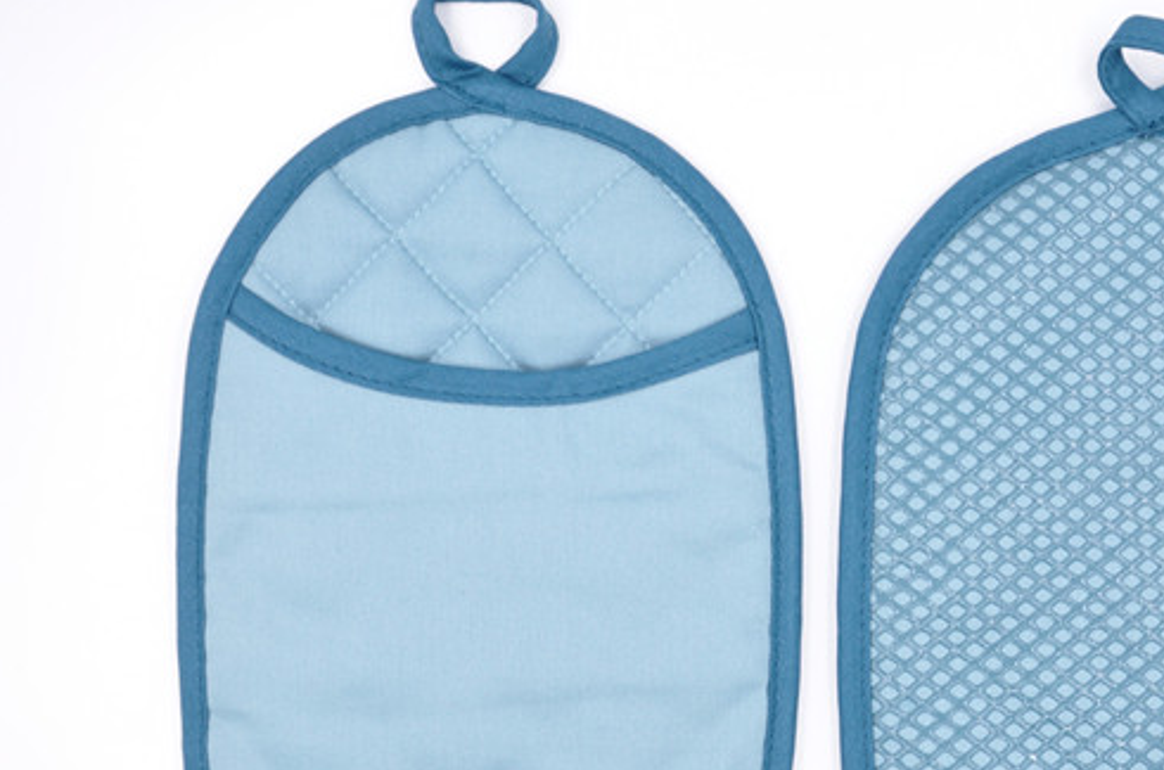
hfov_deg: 35.7
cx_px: 842
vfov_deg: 24.4
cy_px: 489
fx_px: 1774
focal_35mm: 55
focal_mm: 24
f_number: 8
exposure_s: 1/100
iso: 200
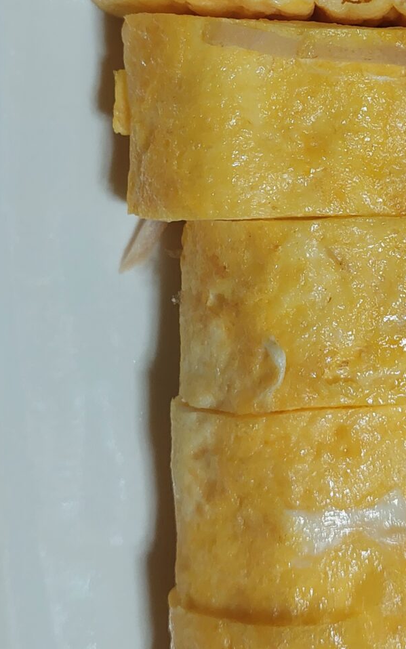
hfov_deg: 18.9
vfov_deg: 29.7
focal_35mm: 68
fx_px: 1203
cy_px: 162
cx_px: 329
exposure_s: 1/60
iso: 160
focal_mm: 5.23
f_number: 1.8
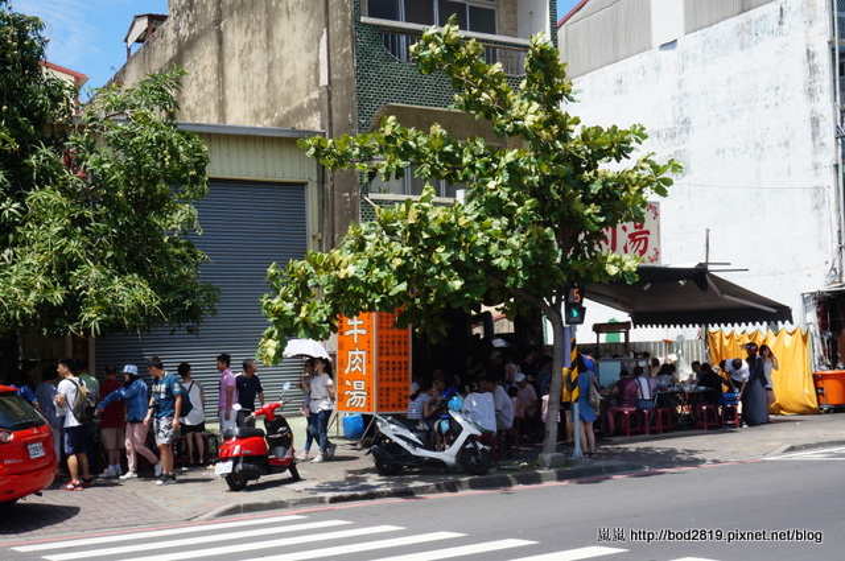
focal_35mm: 48
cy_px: 280
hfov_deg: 41.2
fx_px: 1125
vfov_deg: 28.0
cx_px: 422
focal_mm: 32
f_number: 16
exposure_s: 1/100
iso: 200
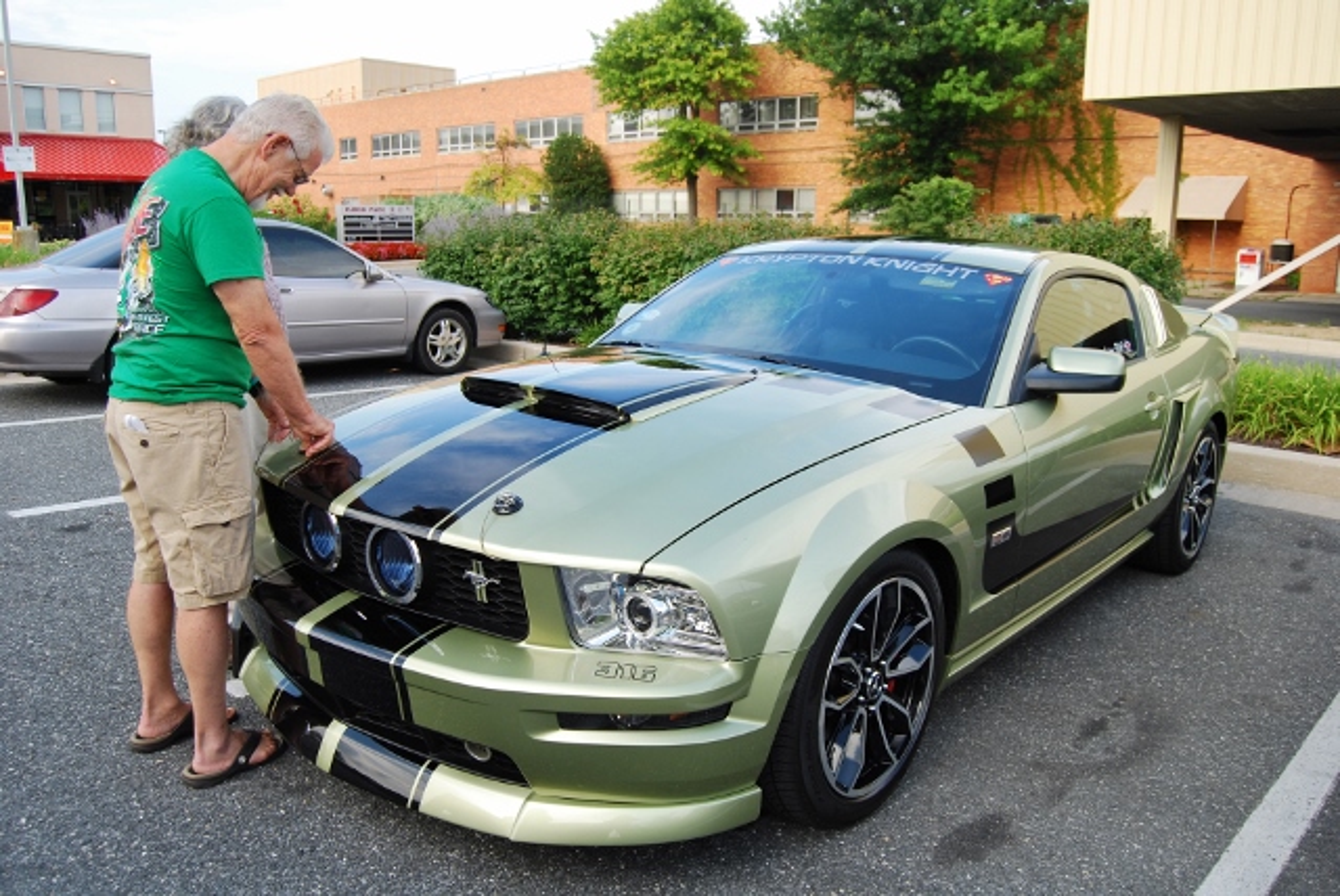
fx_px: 1006
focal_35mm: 27
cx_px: 670
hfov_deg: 67.3
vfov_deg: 48.0
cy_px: 448
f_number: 5.6
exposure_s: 1/125
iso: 160
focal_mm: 18
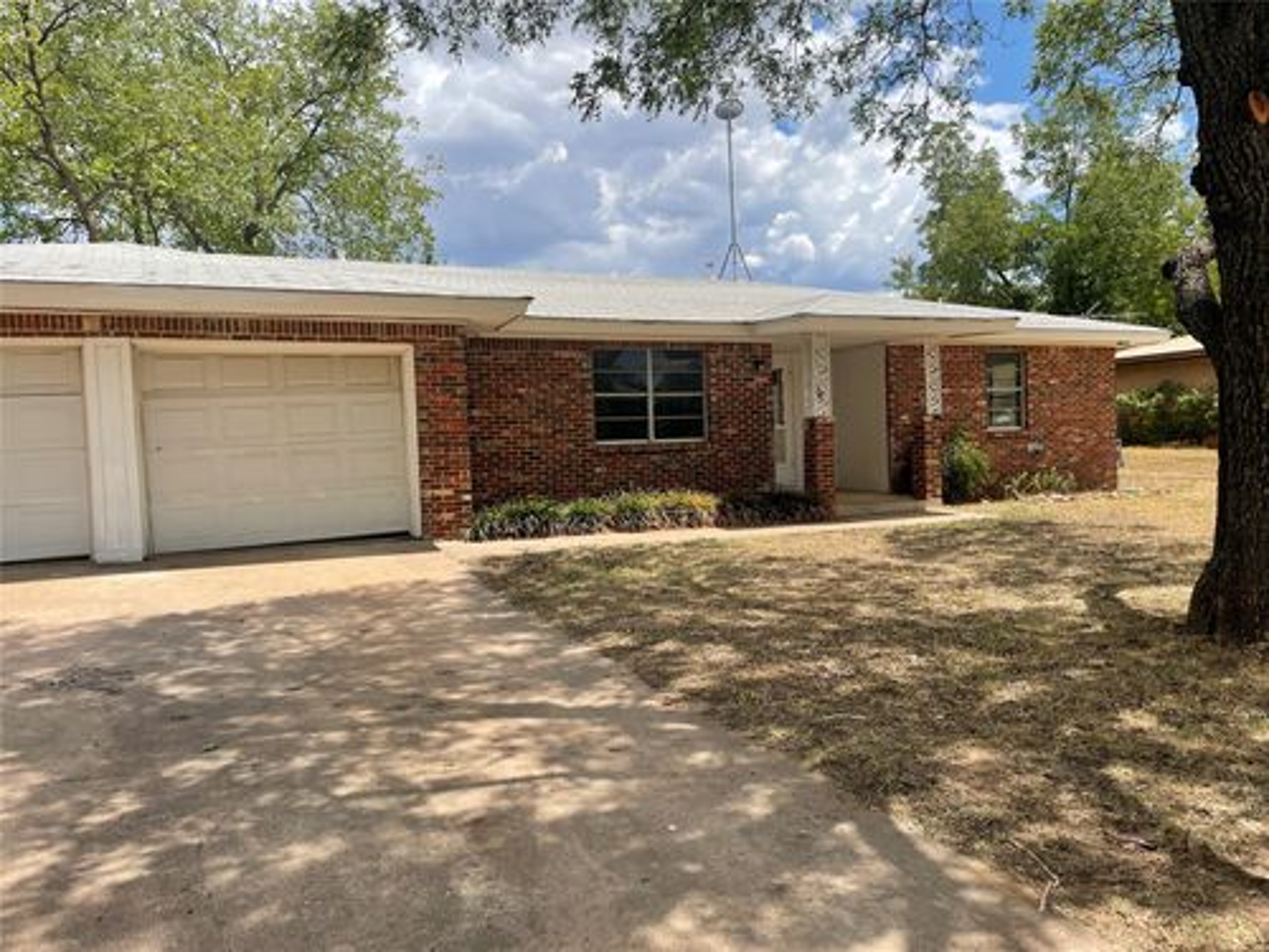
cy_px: 476
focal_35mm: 26
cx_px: 634
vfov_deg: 53.1
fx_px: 953
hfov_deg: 67.3
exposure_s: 1/3125
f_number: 1.6
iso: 32
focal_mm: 4.2
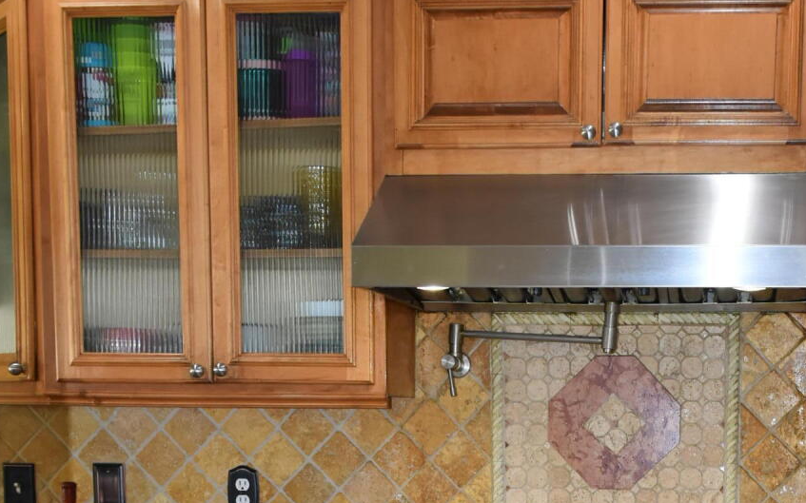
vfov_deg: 18.8
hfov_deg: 31.0
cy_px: 622
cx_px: 593
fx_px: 1428
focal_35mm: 65
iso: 800
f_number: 5
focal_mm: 18
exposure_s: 1/100
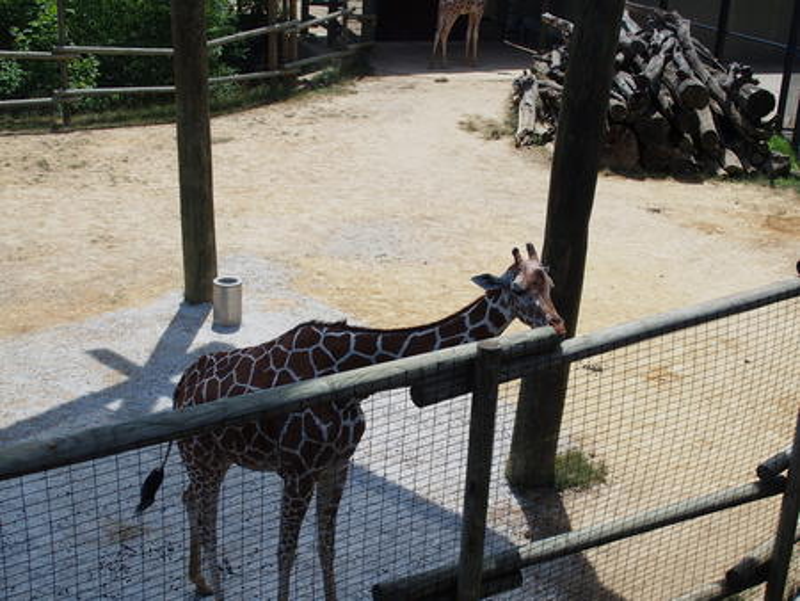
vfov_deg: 31.5
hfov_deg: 41.2
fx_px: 1064
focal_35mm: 46
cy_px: 300
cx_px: 400
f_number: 4
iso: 100
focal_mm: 9.8
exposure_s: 1/800
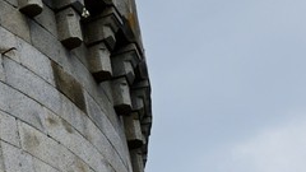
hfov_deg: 8.2
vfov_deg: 5.3
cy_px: 345
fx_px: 1809
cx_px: -622
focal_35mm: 223
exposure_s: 1/250
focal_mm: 32
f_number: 13
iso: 200
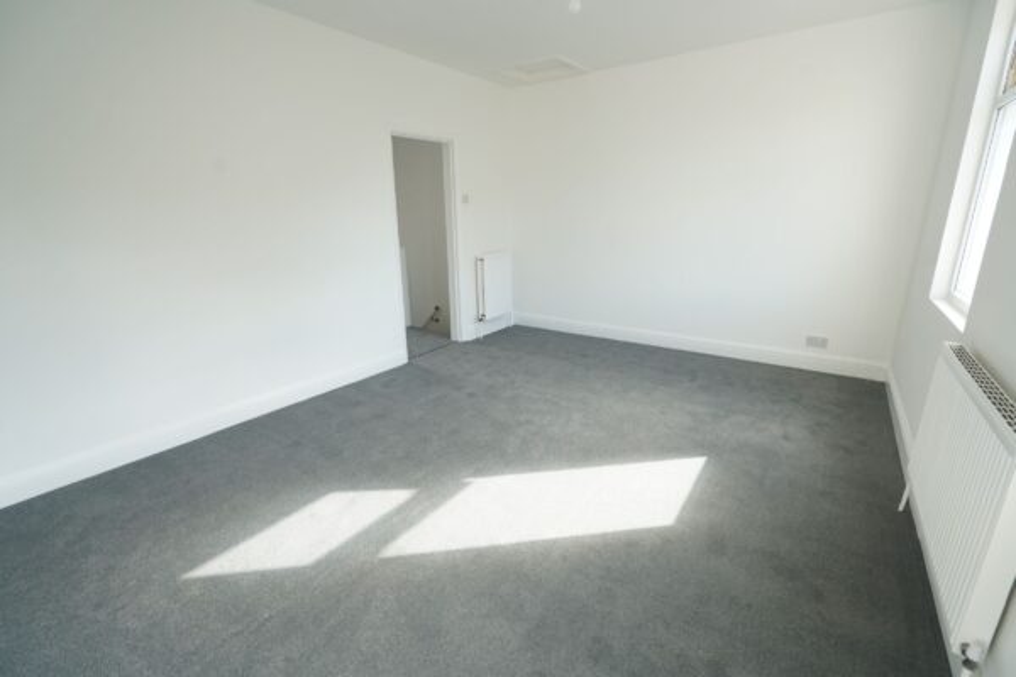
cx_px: 508
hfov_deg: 96.7
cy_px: 338
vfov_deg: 73.7
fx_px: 452
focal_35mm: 16
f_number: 5
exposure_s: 1/100
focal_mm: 16
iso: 400
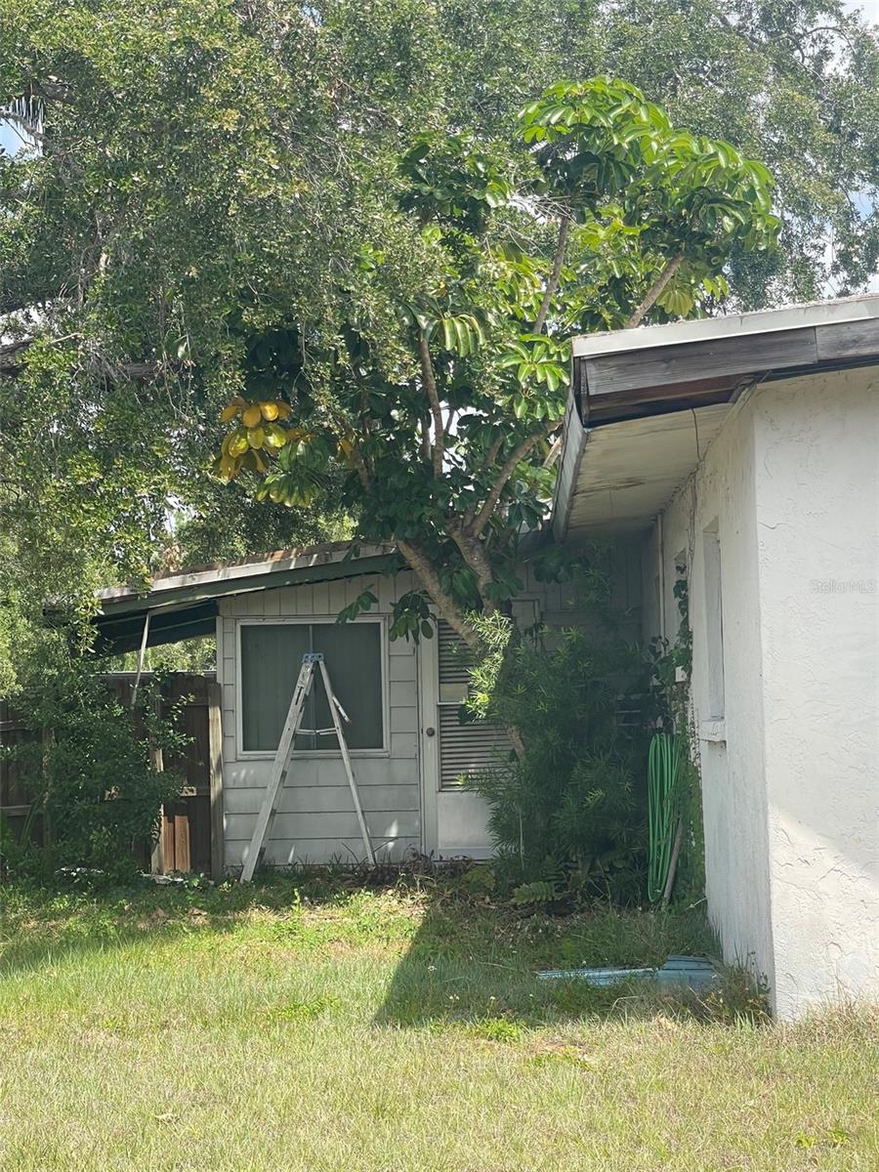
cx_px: 440
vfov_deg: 30.3
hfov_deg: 22.9
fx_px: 2167
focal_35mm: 64
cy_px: 586
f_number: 2.2
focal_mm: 7.5
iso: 20
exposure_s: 1/612
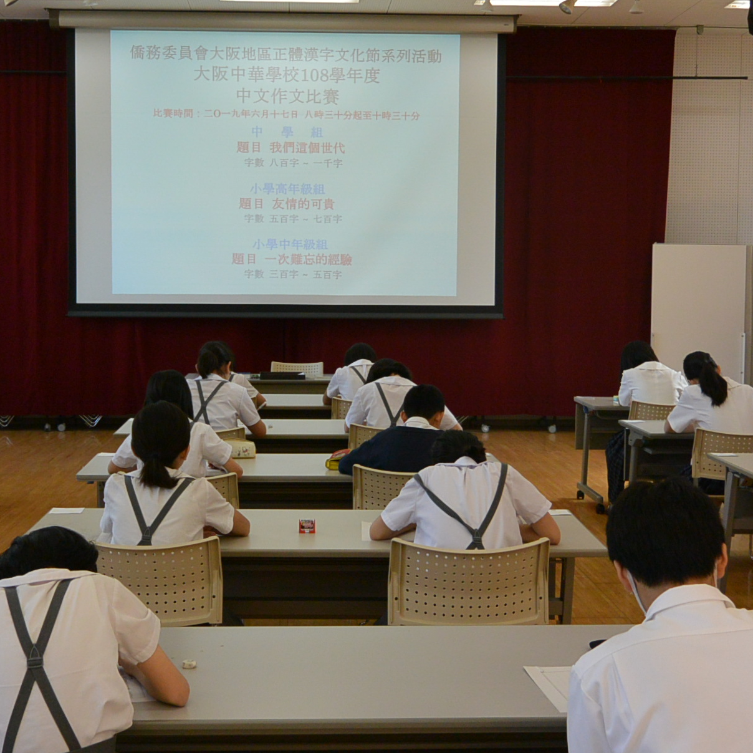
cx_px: 338
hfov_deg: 36.0
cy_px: 333
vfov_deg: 36.0
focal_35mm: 47
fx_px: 1157
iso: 280
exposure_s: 1/250
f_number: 3.5
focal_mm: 11
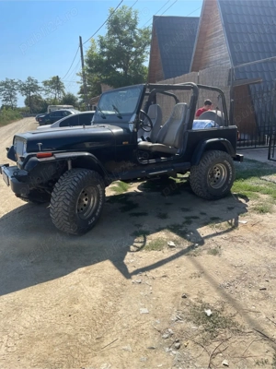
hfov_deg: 53.1
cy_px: 184
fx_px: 276
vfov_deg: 67.3
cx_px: 138
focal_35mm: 26
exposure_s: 1/2618
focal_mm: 4.2
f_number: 1.6
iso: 32
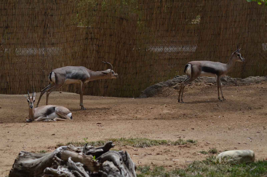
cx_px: 134
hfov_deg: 11.8
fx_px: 1288
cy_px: 88
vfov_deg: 7.9
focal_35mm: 174
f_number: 6.3
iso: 200
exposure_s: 1/640
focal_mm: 116
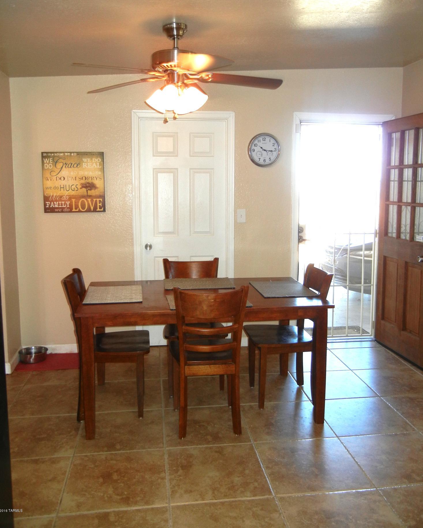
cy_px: 240
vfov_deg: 55.6
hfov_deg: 45.8
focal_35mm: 32
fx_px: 501
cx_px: 212
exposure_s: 1/30
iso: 160
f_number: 3.5
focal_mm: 5.4
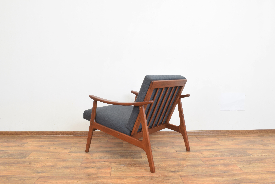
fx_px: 229
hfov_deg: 61.9
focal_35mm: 30
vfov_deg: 43.6
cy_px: 92
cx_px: 138
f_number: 25
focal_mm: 20
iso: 100
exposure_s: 5
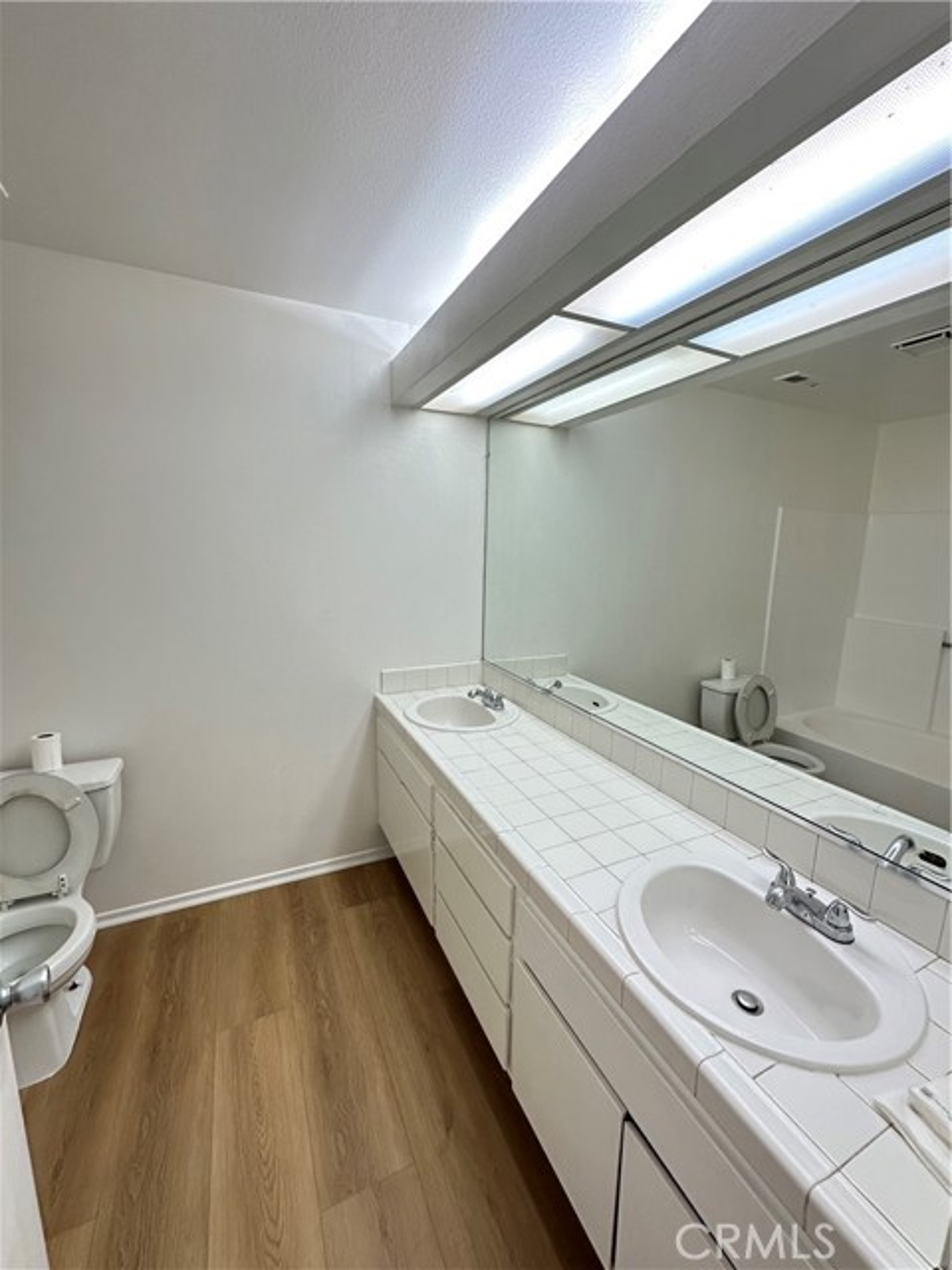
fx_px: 513
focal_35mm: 14
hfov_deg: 85.7
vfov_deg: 102.1
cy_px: 635
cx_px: 476
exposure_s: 1/120
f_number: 2.2
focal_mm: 2.22
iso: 200
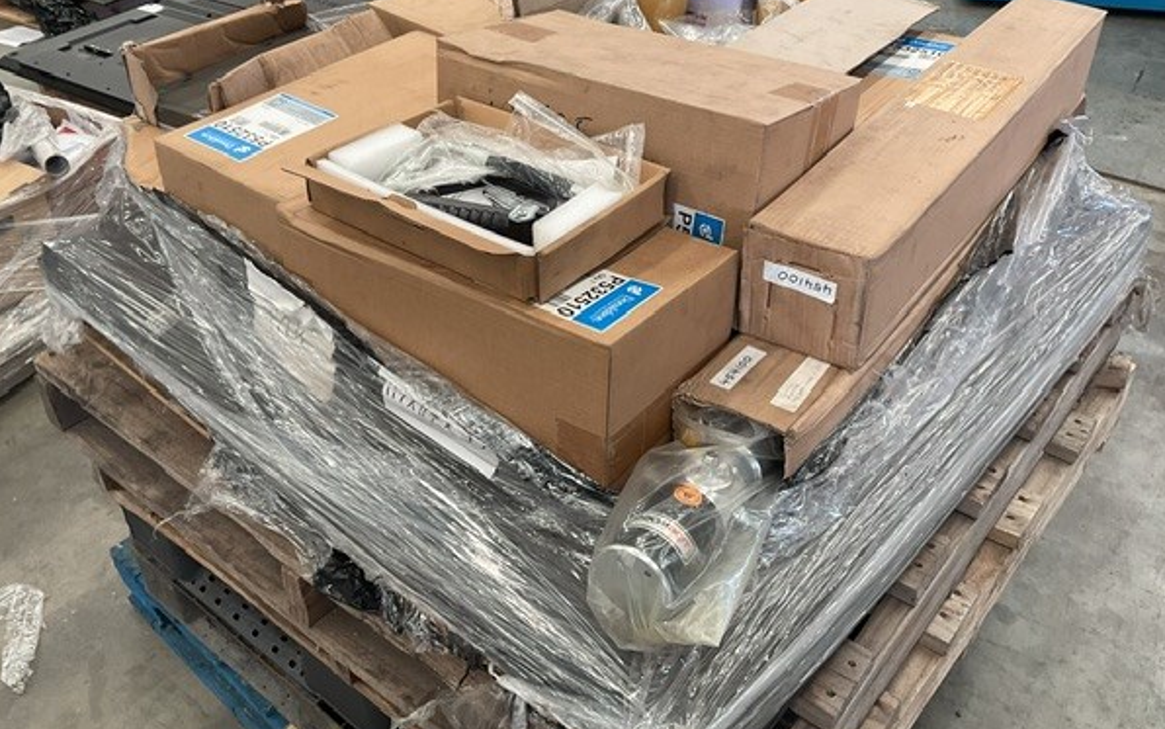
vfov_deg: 38.3
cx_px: 590
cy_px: 313
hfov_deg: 58.1
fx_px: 1048
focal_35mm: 33
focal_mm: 3
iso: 50
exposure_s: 1/50
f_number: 1.8
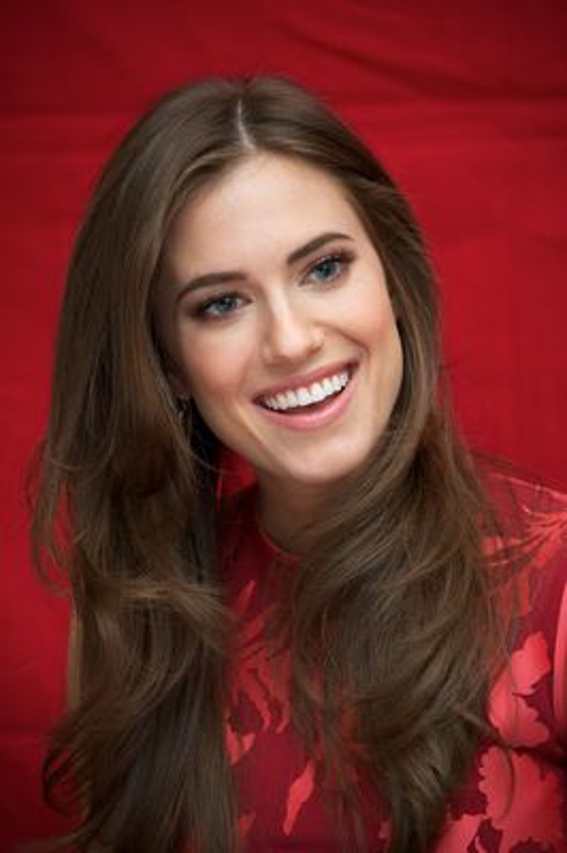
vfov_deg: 6.9
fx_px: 7099
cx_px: 284
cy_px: 426
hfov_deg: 4.6
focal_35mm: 300
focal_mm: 300
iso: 800
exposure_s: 1/100
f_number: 5.6
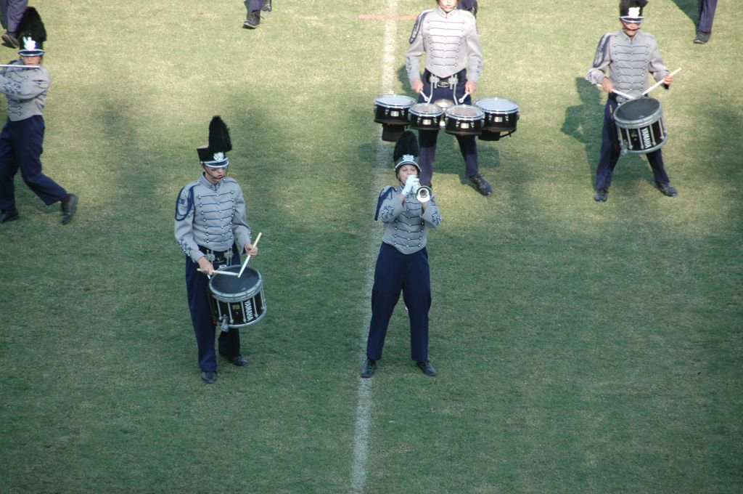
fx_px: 6184
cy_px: 247
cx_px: 372
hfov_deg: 6.9
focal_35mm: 300
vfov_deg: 4.6
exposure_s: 1/250
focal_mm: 200
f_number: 5.6
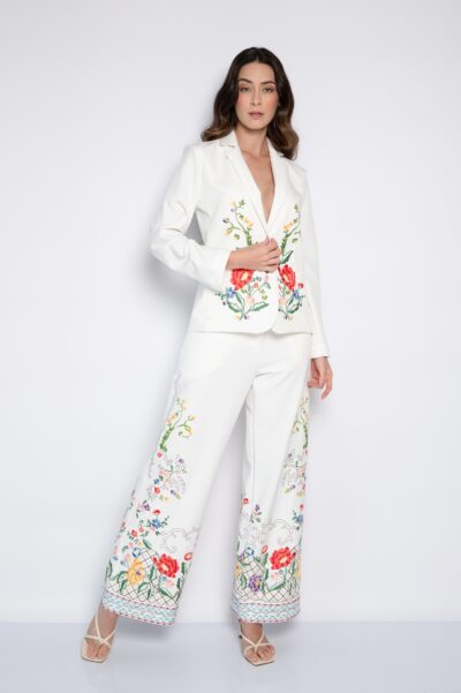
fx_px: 769
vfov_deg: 48.5
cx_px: 230
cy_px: 346
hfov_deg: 33.4
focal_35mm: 40
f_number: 6.3
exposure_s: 1/100
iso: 400
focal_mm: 40
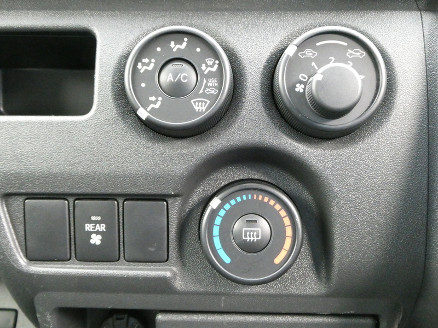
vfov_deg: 40.7
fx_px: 443
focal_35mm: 35
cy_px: 164
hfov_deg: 52.6
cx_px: 219
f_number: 3.7
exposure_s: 1/80
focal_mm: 6.3
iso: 1600
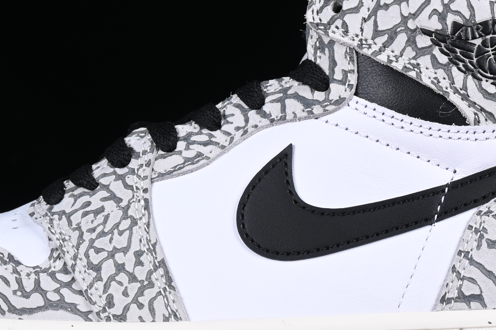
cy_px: 131
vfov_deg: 7.2
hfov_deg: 10.7
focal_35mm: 192
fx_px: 2645
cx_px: 272
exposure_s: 1/80
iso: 160
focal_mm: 48
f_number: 8
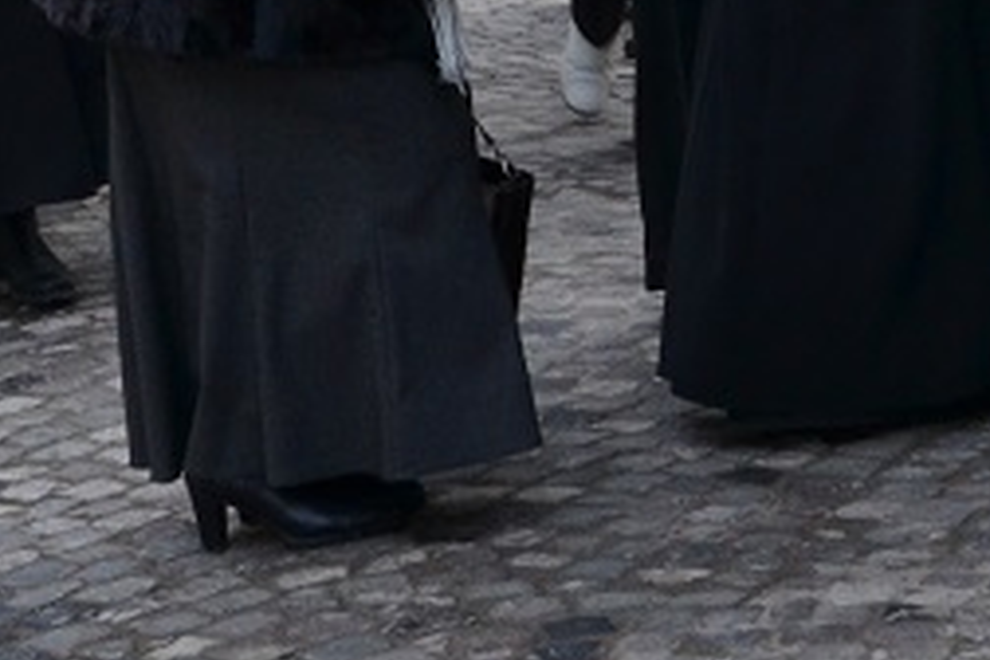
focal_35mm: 178
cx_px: 1650
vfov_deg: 7.6
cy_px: -244
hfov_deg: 10.9
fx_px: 4905
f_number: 7.1
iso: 400
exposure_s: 1/60
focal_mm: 25
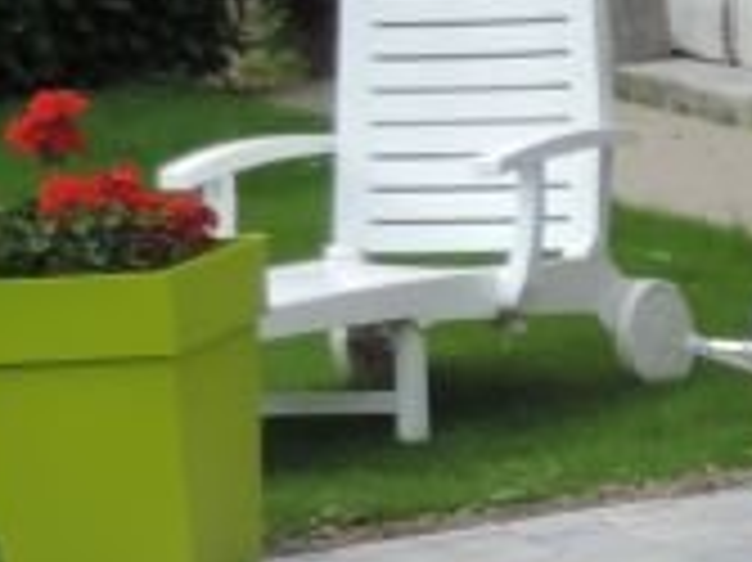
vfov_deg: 6.8
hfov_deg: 8.0
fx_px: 4667
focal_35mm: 215
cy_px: 787
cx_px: 2184
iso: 80
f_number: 3.3
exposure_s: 1/640
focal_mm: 6.2
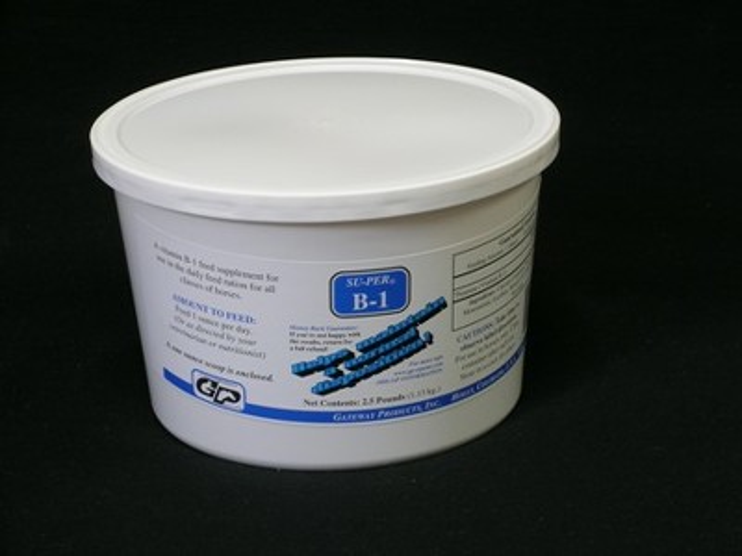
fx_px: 2486
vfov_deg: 12.8
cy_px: 278
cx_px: 371
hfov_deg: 17.0
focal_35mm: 116
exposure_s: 1/3.7
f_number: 4.6
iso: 68
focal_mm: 24
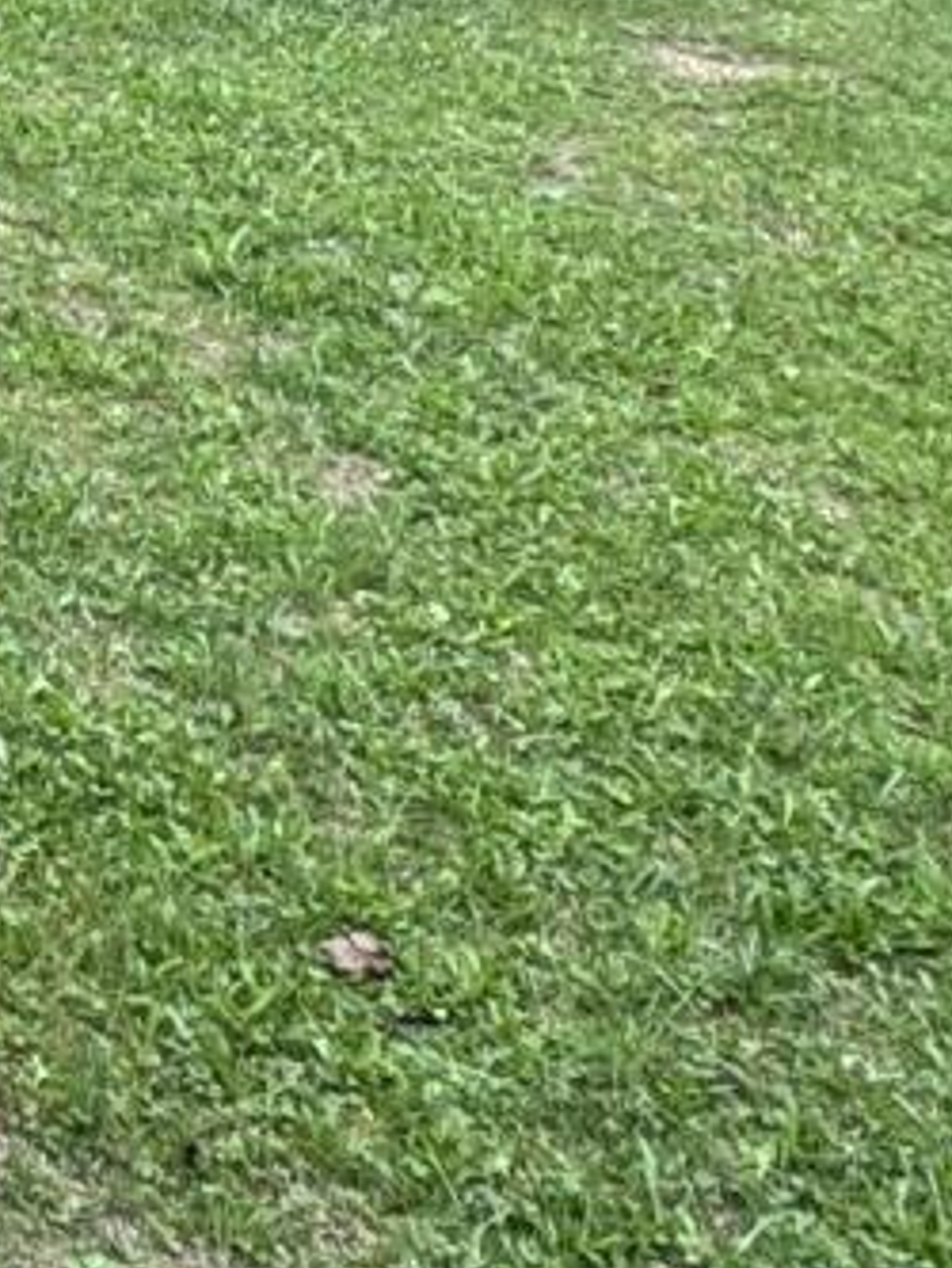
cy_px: -842
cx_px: -1158
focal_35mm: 84
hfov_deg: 13.8
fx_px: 3078
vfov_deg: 19.1
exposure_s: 1/278
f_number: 2.2
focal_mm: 2.22
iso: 40
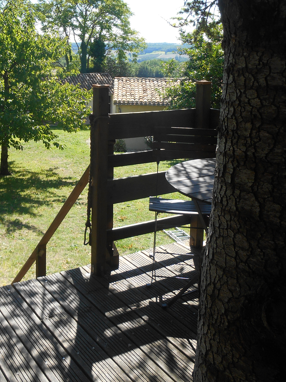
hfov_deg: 33.9
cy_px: 119
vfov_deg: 44.0
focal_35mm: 42
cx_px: 84
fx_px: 463
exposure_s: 1/320
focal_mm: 4.7
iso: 80
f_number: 3.4
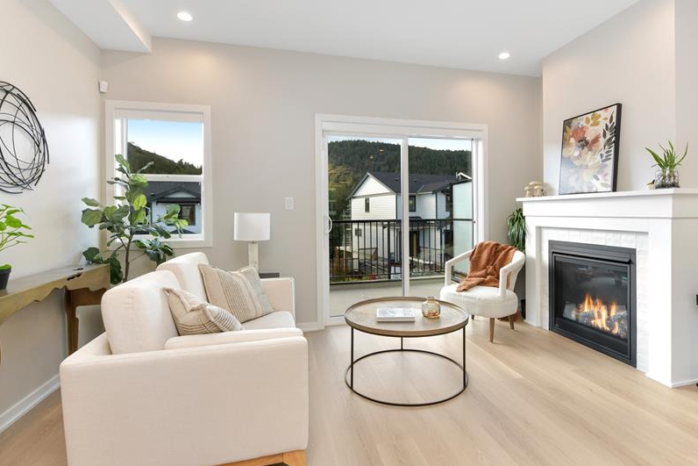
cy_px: 215
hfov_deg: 89.8
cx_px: 381
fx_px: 349
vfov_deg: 67.3
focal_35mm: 18
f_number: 7.1
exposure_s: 1/60
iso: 320
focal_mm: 14
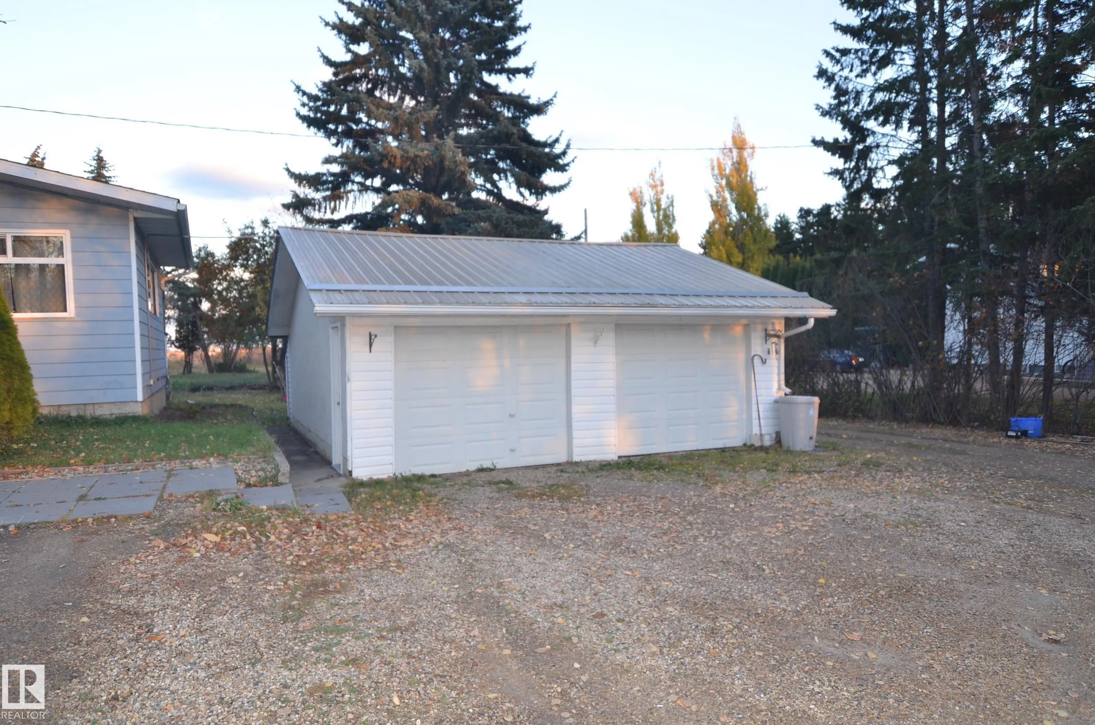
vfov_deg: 52.9
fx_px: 728
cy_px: 362
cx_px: 548
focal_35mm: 24
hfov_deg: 73.9
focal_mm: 16
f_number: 2.8
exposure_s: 1/125
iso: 220
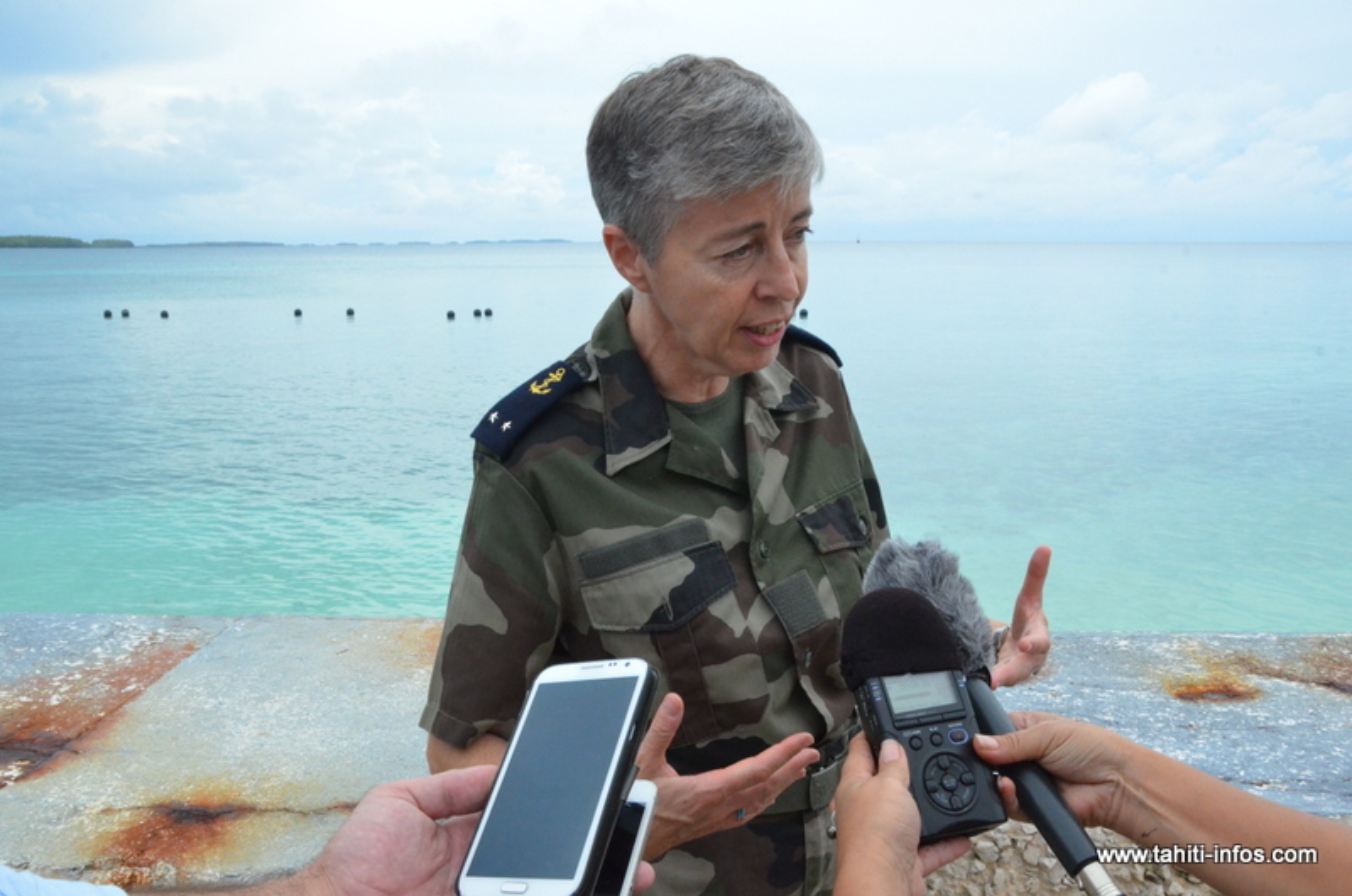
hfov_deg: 59.6
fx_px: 1181
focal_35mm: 32
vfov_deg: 41.5
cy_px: 448
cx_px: 676
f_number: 20
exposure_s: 1/1600
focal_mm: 21
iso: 3200
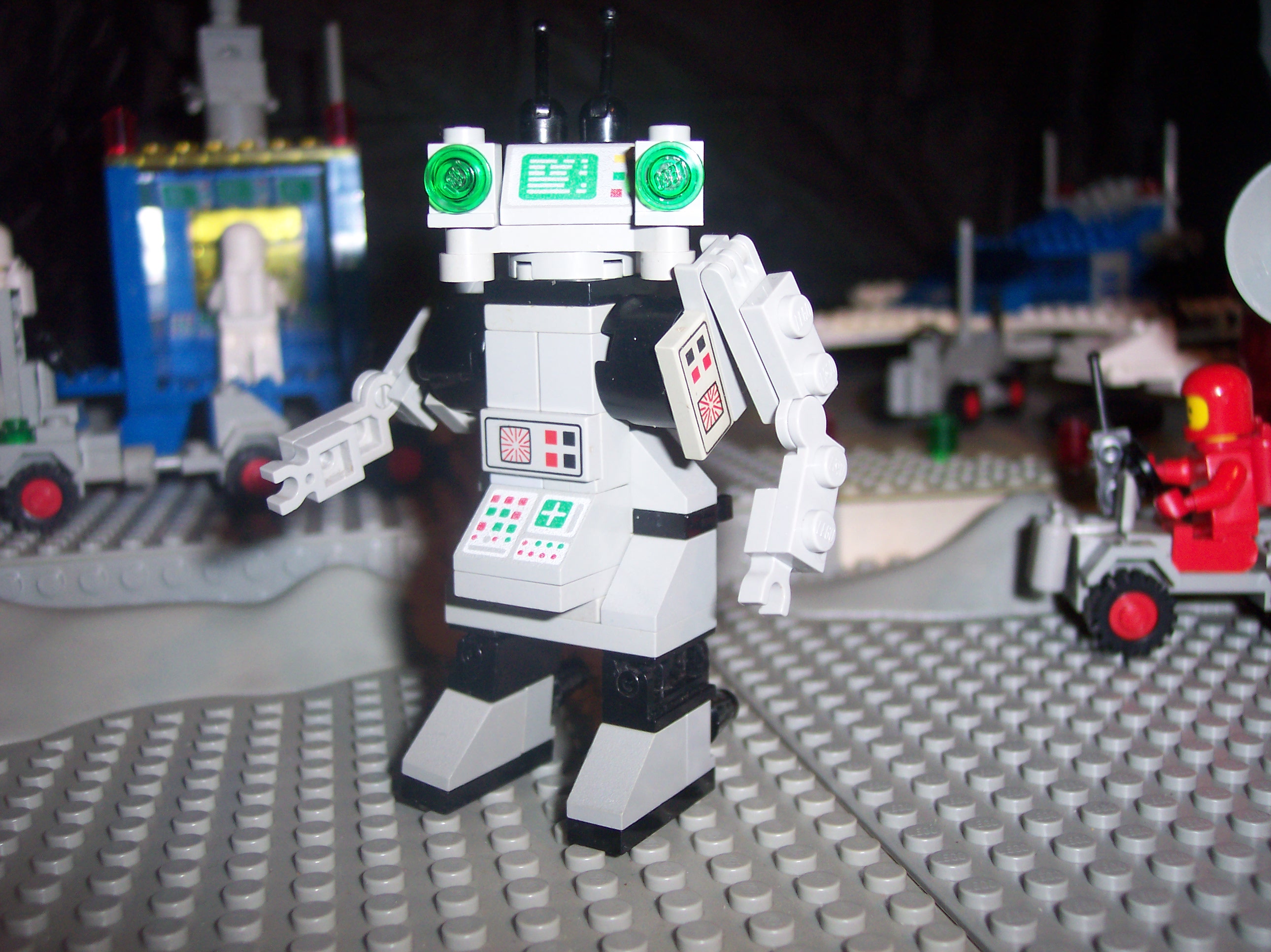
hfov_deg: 49.0
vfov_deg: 37.7
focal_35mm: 38
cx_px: 636
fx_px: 1394
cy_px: 476
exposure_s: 1/30
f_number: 2.8
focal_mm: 8
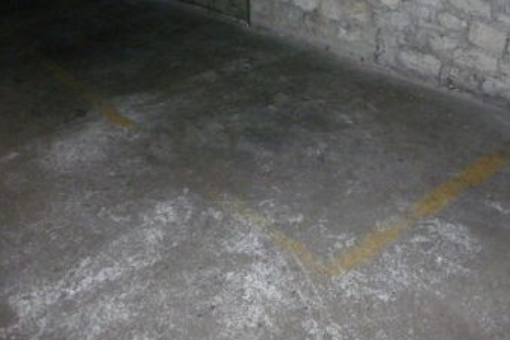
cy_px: 79
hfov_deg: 51.7
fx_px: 524
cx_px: 289
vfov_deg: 35.1
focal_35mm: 37
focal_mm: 4.1
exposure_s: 1/30
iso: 500
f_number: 3.3
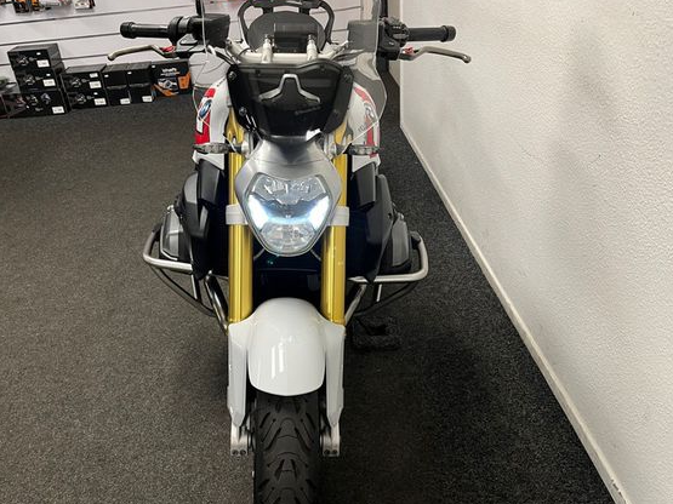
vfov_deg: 46.8
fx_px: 583
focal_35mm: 30
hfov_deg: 59.7
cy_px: 239
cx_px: 287
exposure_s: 1/49
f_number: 1.6
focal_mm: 5.1
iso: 100
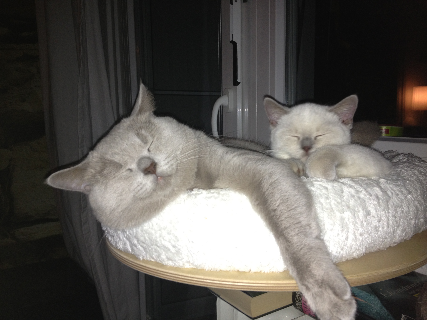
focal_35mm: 35
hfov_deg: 52.6
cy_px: 160
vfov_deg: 40.7
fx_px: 432
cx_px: 214
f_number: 2.4
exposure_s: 1/20
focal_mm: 4.28
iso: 100
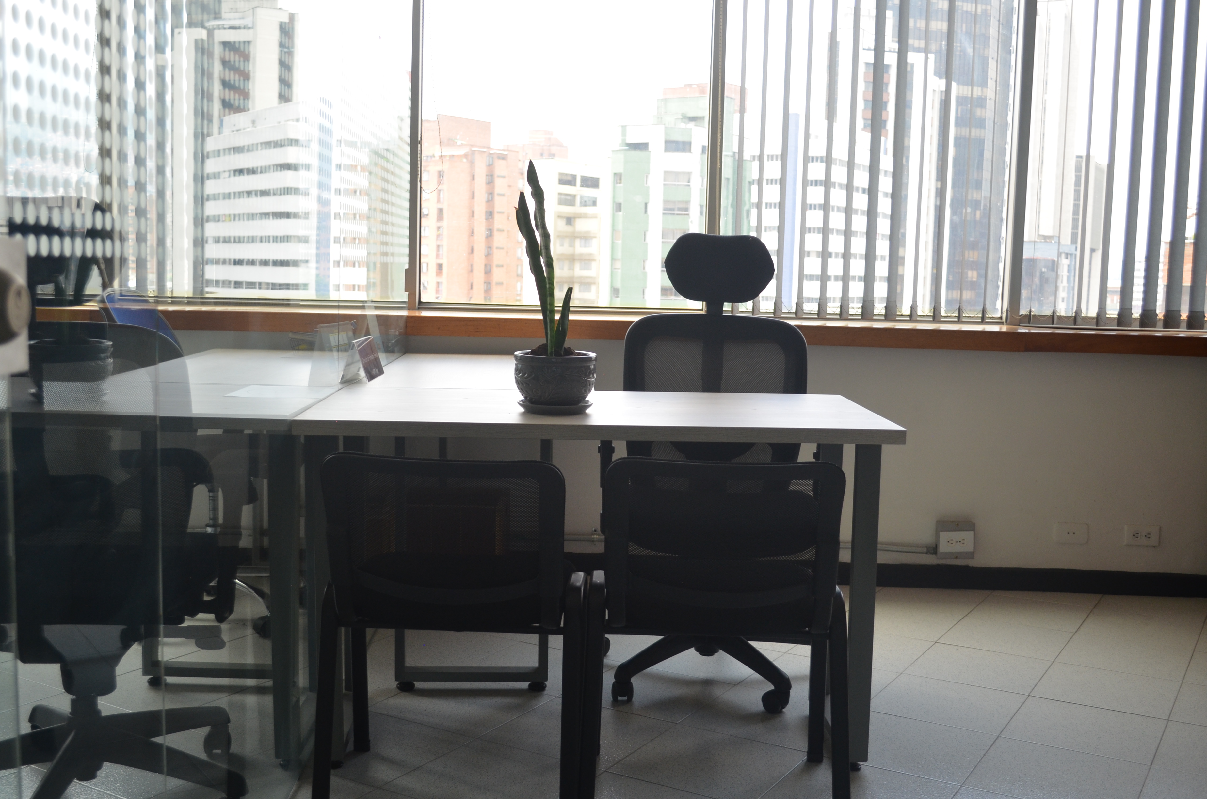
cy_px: 400
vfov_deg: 36.7
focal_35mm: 36
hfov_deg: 53.2
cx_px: 604
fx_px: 1204
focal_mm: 24
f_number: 4
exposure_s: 1/60
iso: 400
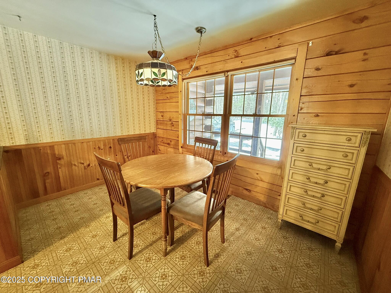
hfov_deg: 102.1
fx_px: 158
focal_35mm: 14
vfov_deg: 85.7
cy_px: 146
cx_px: 196
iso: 640
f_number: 2.2
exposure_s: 1/60
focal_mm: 2.22
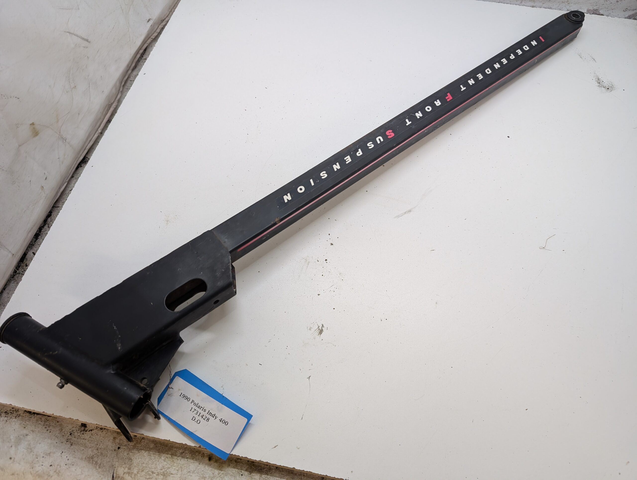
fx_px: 442
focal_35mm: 24
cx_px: 318
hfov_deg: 71.5
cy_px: 240
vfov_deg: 56.9
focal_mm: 6.9
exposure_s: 1/69.6
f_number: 1.68
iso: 145
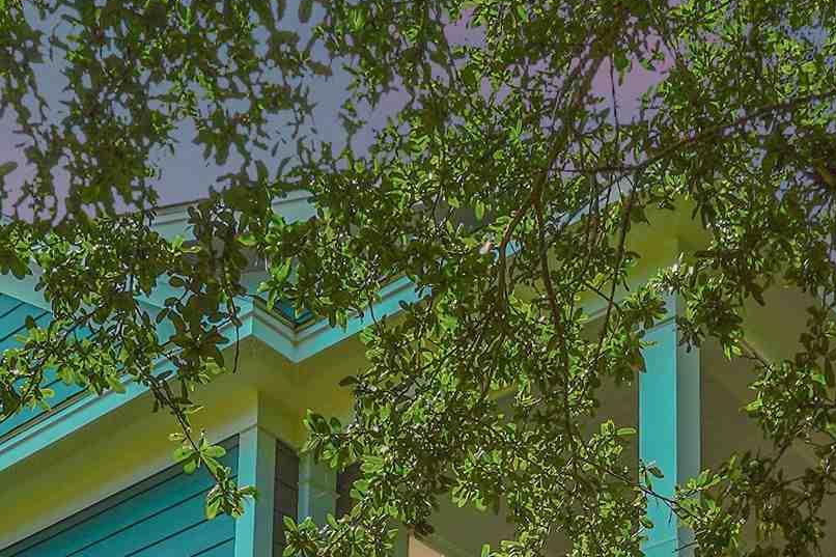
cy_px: 1038
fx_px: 1416
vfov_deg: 17.5
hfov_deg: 32.7
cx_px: 548
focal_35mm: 61
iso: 100
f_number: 8
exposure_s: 1/320
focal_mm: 16
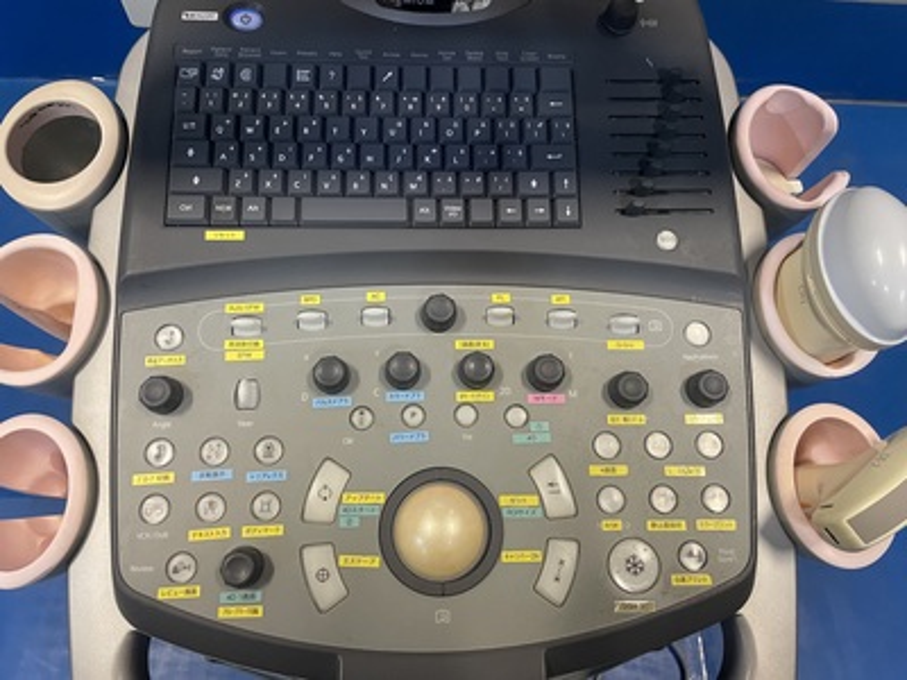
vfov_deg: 53.1
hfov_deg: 67.3
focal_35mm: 26
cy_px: 340
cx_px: 454
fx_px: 681
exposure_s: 1/60
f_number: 1.6
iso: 400
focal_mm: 4.2
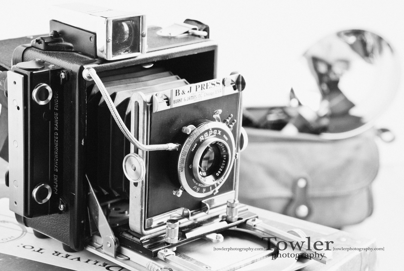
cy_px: 136
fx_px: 1180
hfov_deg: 19.4
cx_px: 202
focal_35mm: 105
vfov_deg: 13.1
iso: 100
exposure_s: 1/5
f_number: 10
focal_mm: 70
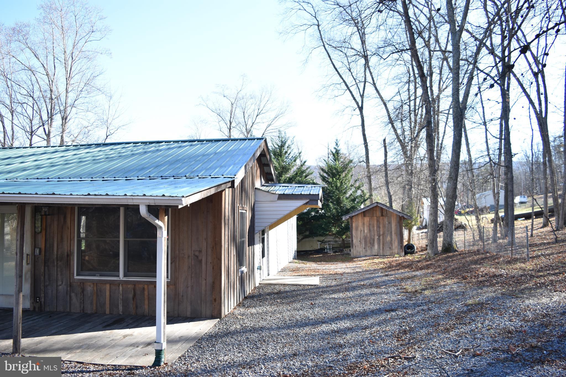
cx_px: 283
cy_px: 188
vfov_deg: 47.9
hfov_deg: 67.4
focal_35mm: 27
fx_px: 424
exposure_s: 1/125
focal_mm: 18
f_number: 4.5
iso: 100
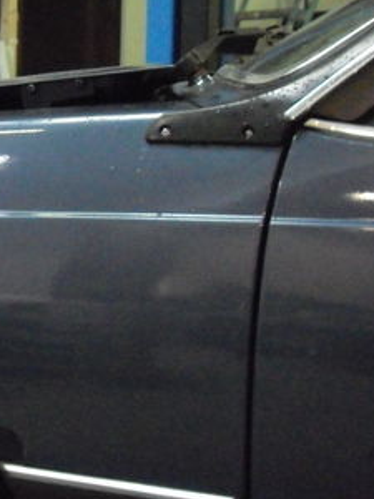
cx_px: -106
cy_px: 273
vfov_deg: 24.7
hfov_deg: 17.5
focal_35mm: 79
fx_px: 1138
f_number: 2.7
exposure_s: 1/40
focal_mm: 6.2
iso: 1250
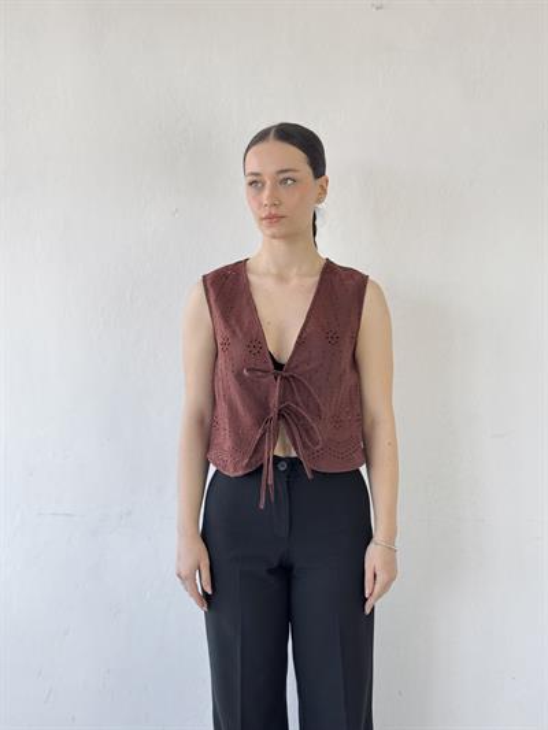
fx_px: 1013
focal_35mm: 48
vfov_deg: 39.6
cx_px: 274
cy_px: 365
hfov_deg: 30.3
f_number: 1.78
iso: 100
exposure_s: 1/100
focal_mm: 6.76
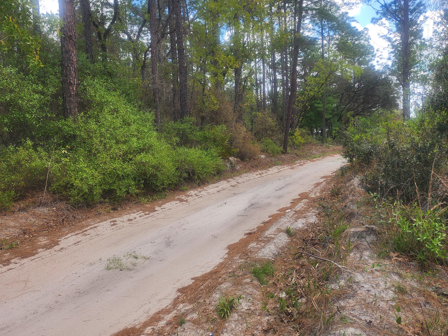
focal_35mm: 30
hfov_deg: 59.9
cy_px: 158
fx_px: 388
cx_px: 235
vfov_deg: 46.8
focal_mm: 5
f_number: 1.8
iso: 50
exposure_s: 1/1064
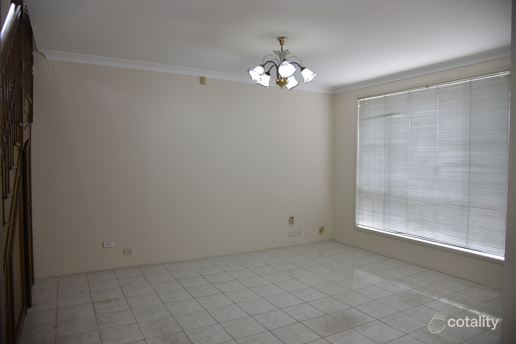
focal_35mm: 24
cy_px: 172
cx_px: 258
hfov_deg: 73.7
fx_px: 344
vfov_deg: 53.2
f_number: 4.5
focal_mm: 24
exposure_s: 1/80
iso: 400
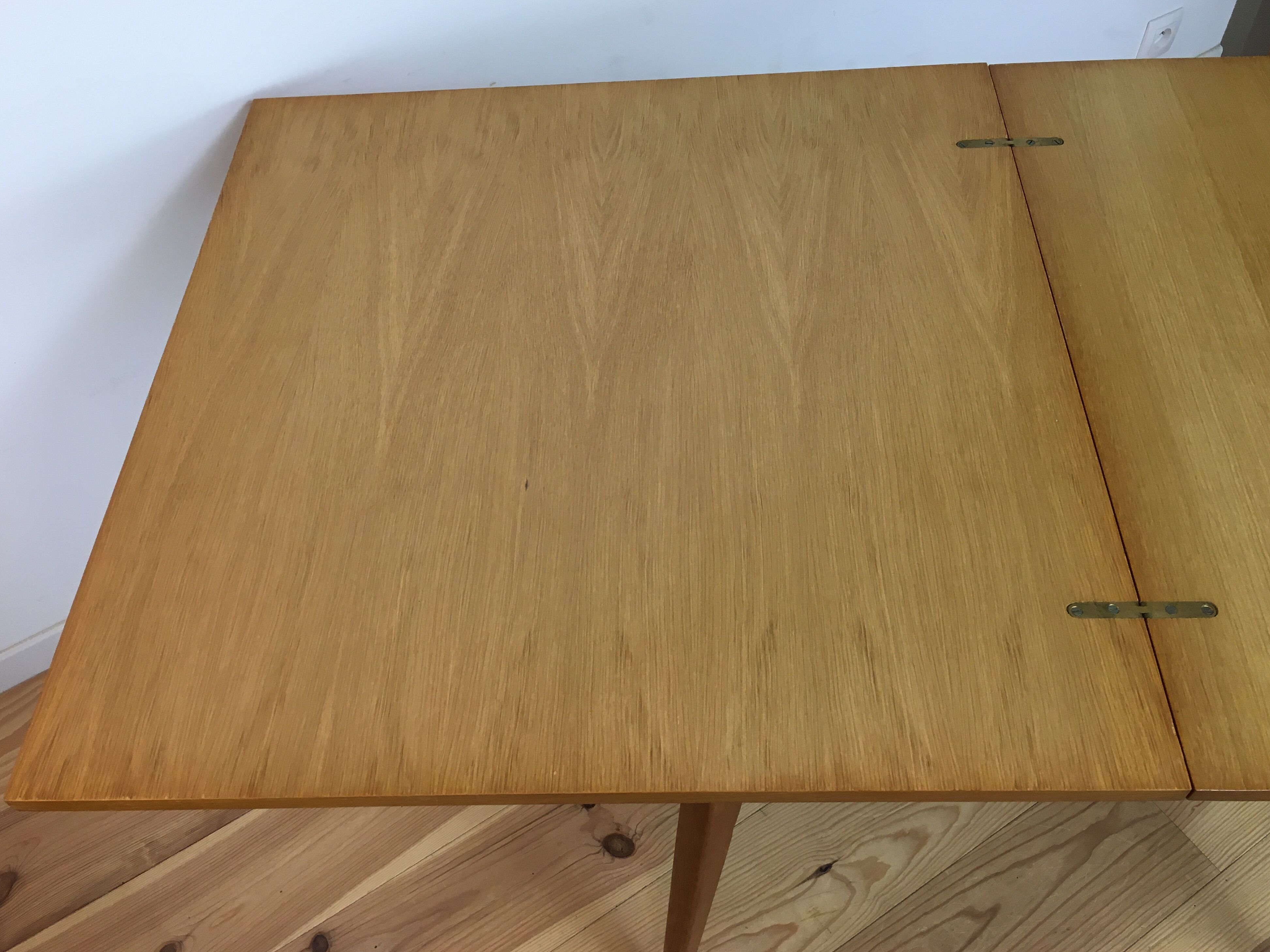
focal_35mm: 30
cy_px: 476
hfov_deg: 60.0
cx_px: 642
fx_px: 1101
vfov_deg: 46.8
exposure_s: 1/33
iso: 40
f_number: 2.2
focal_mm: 4.15
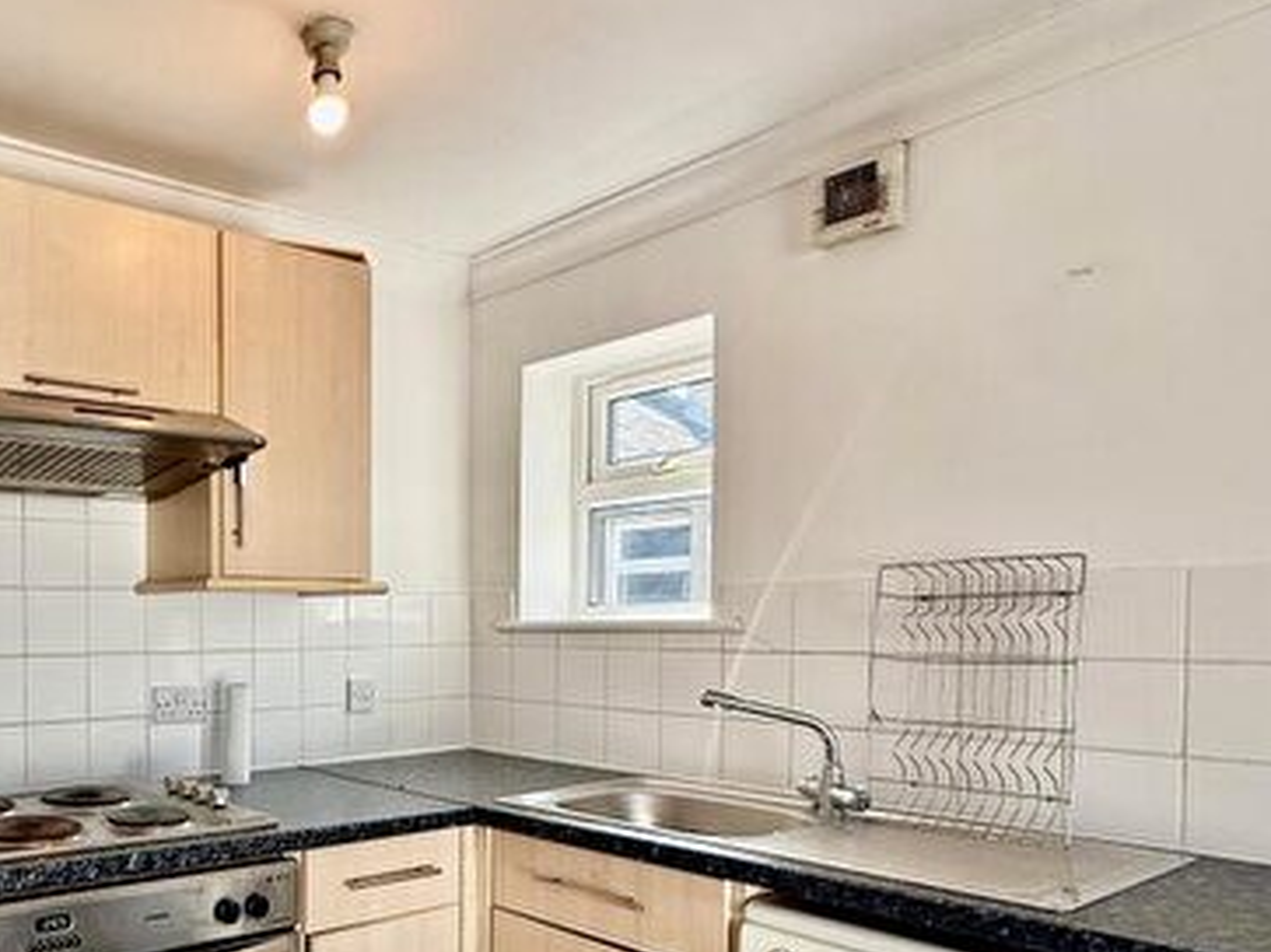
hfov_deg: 58.8
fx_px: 991
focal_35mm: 27
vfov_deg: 50.2
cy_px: 649
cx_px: 207
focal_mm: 2.22
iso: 50
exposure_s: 1/168
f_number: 2.2
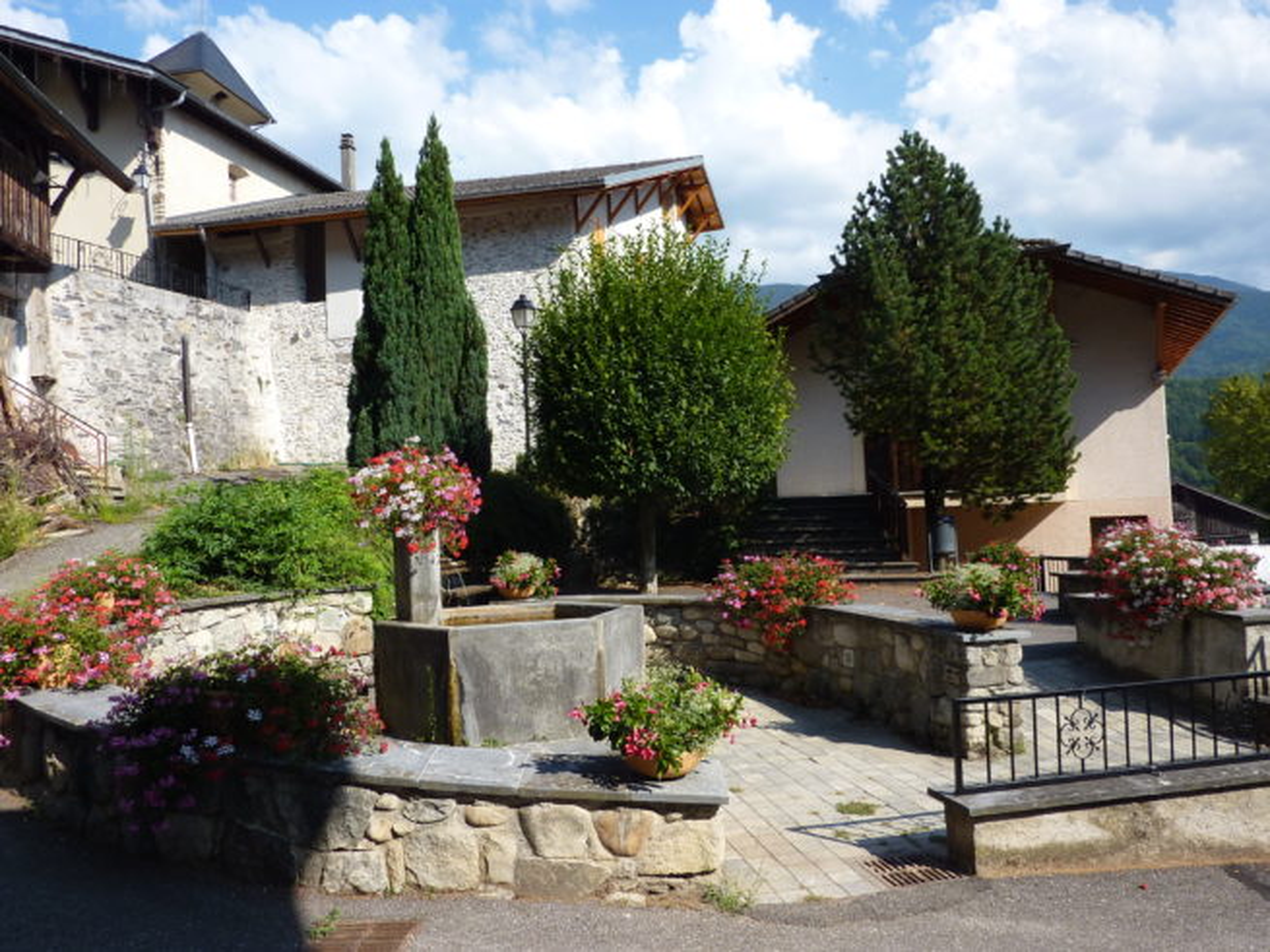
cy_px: 476
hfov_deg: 61.7
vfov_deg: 48.2
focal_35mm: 29
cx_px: 635
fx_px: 1064
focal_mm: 4.7
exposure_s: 1/500
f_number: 4
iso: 80
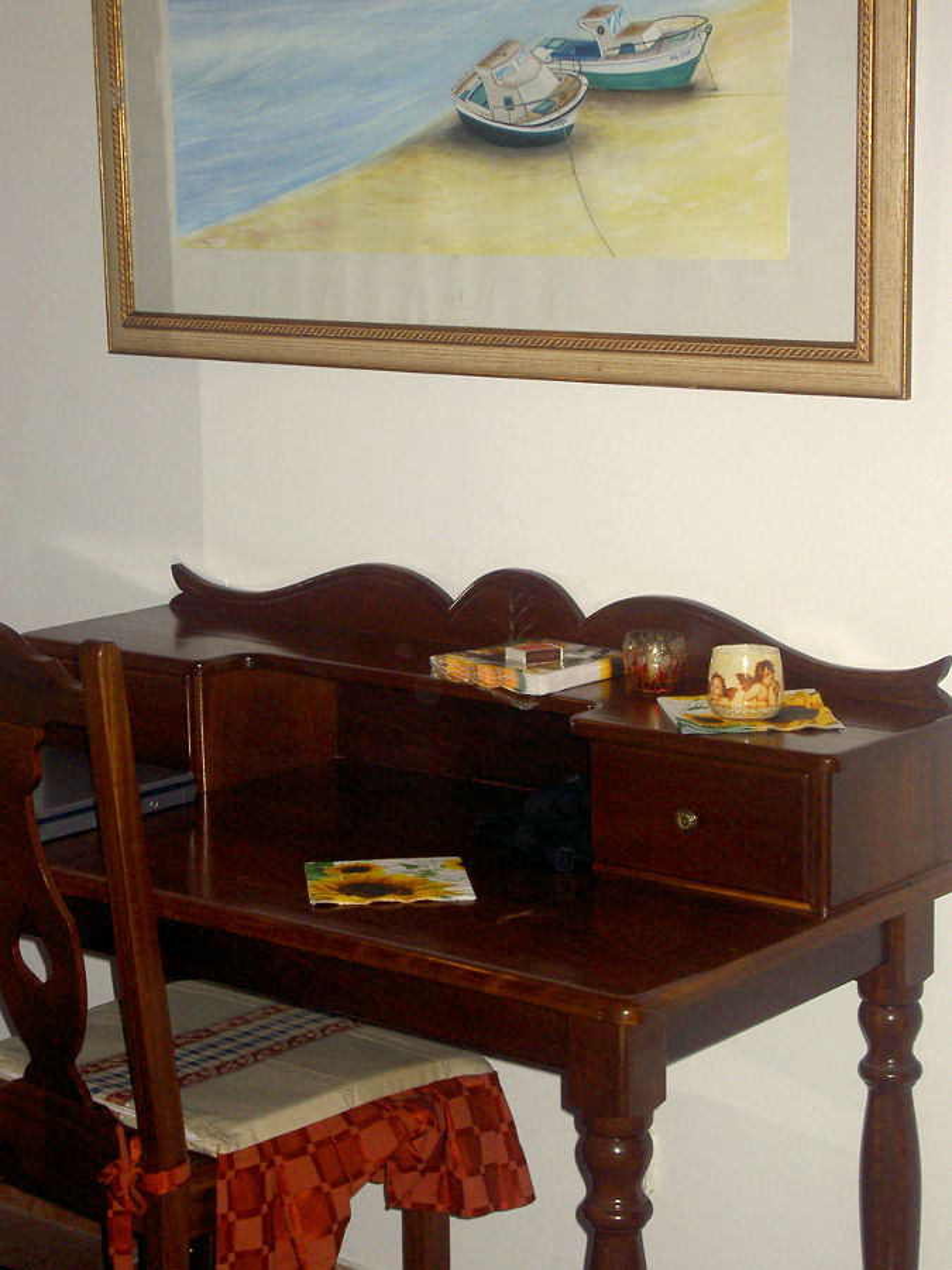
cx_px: 476
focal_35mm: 75
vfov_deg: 26.0
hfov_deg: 19.6
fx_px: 2750
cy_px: 635
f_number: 4.2
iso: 200
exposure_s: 1/80
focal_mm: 12.4
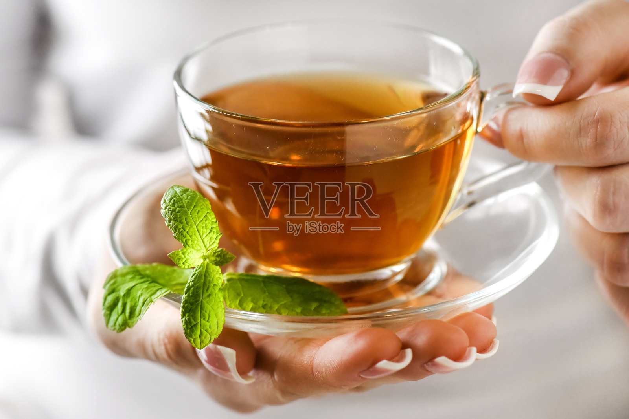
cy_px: 210
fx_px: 1835
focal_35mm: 105
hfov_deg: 19.5
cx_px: 314
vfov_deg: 13.0
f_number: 6.3
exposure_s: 1/500
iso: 2500
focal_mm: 105
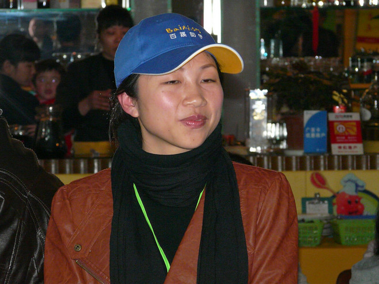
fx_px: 2343
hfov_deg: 9.2
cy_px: 142
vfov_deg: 6.9
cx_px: 190
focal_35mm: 214
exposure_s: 1/80
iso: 400
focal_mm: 35.2
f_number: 3.6
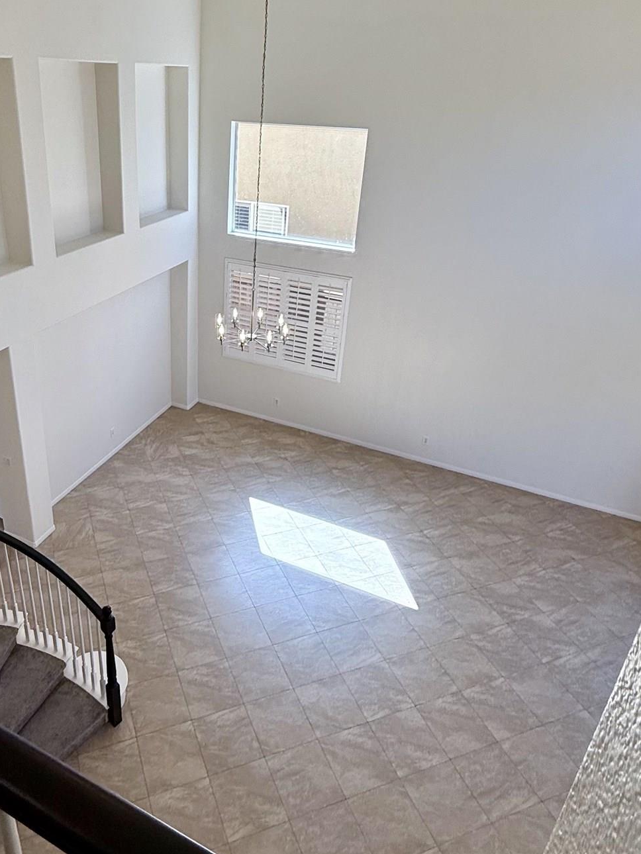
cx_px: 220
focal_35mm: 25
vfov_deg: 68.8
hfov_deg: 53.9
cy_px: 350
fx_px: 617
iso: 64
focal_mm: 2.22
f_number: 2.2
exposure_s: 1/239
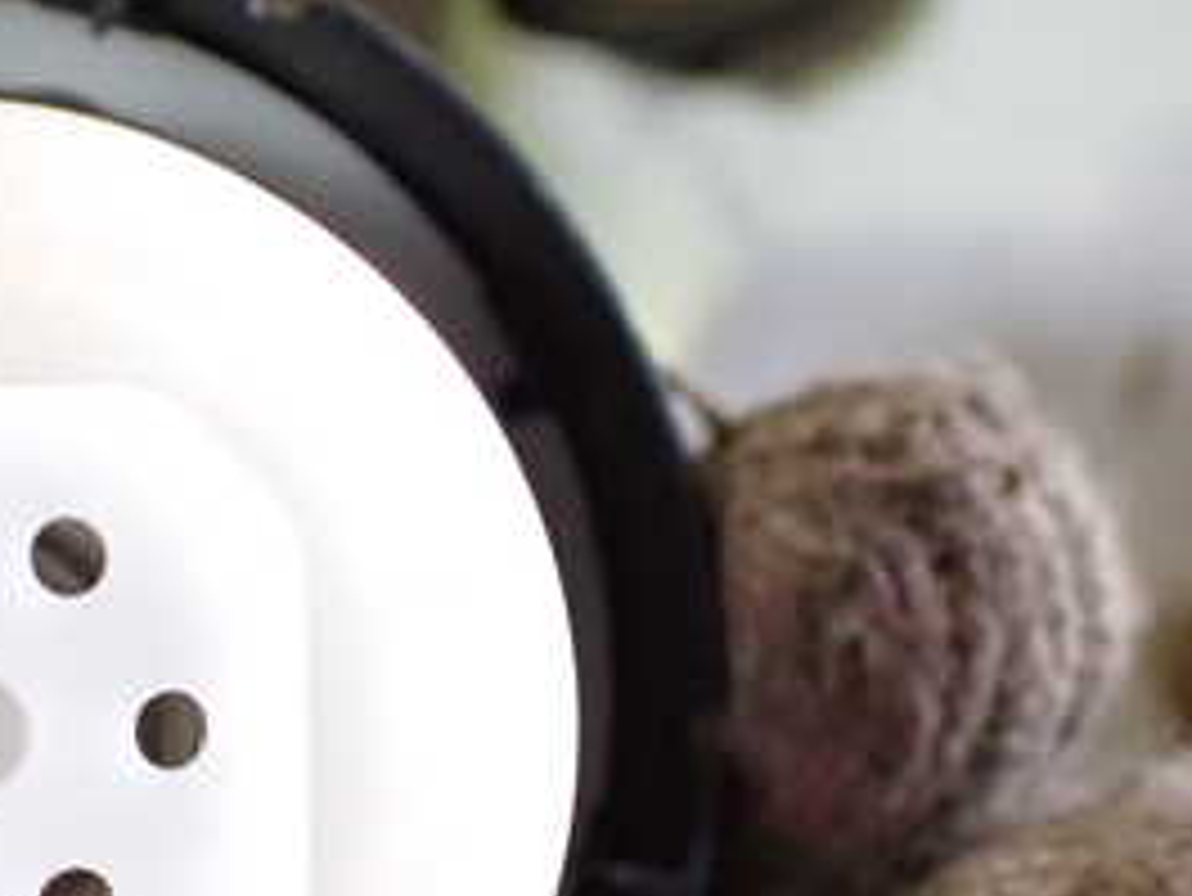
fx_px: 2343
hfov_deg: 27.4
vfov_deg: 21.3
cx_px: 94
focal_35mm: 68
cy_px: 756
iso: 800
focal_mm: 5.4
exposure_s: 1/125
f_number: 2.3
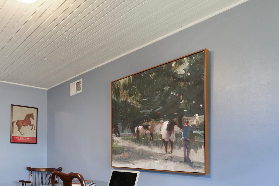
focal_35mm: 28
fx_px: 217
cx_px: 58
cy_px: 151
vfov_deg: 44.0
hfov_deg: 60.5
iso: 320
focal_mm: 14
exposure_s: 1/4
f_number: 14
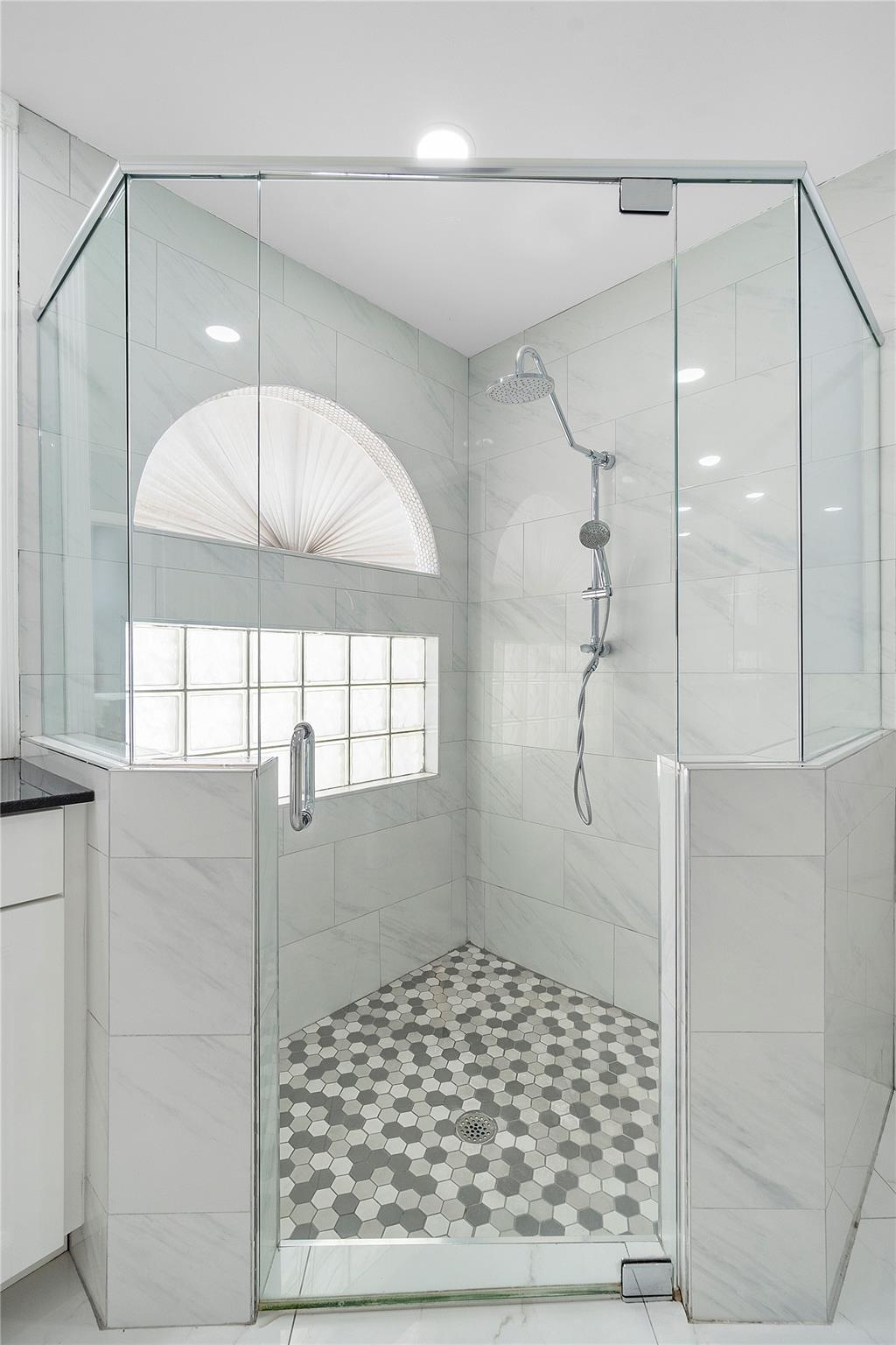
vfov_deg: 100.4
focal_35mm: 15
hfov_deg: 77.3
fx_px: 560
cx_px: 448
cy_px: 672
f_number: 11
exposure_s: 1/25
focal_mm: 10
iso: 160
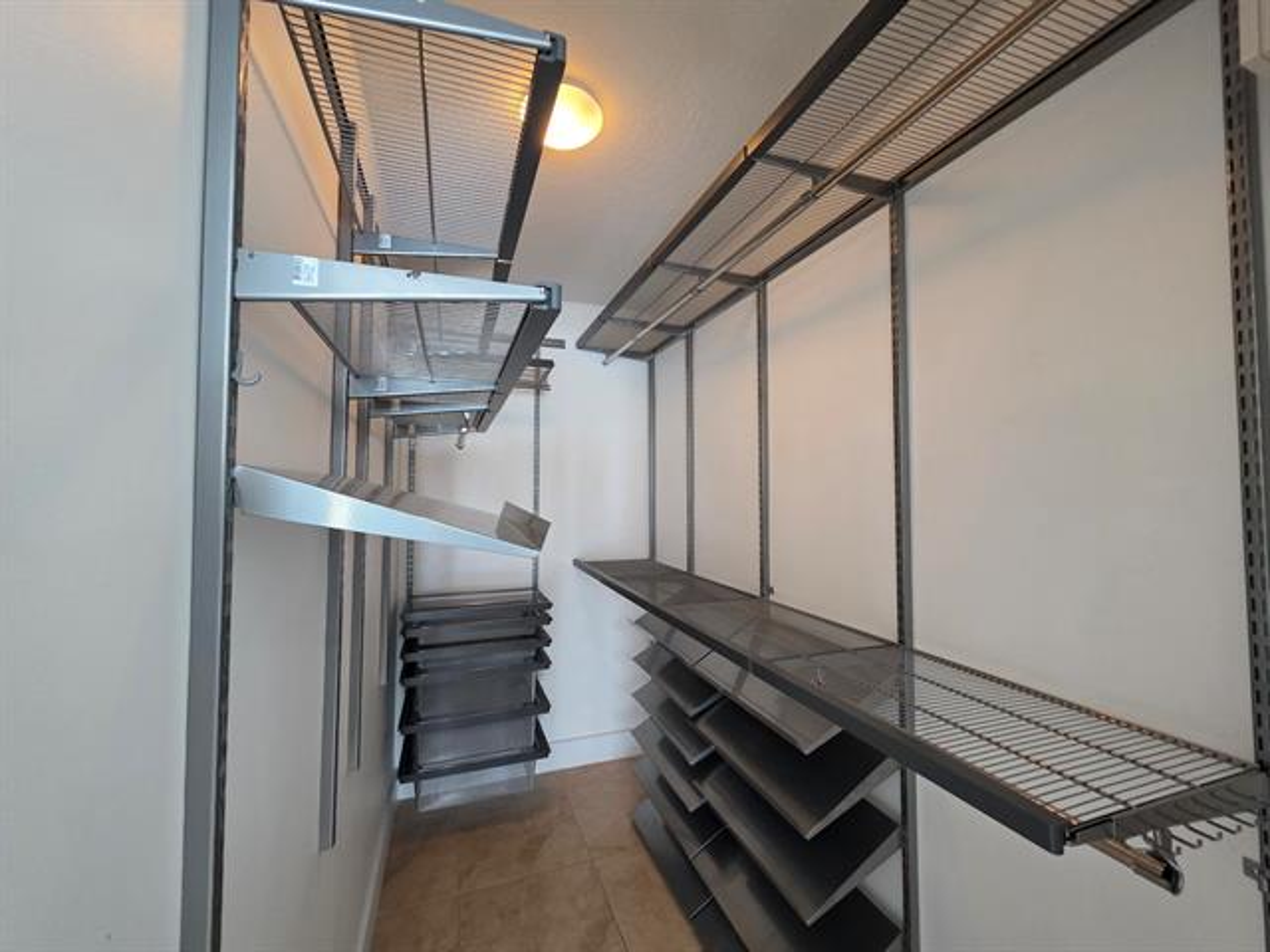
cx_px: 635
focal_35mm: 13
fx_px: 477
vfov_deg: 89.9
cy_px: 476
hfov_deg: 106.2
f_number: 1.9
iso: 400
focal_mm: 2.2
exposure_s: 1/60
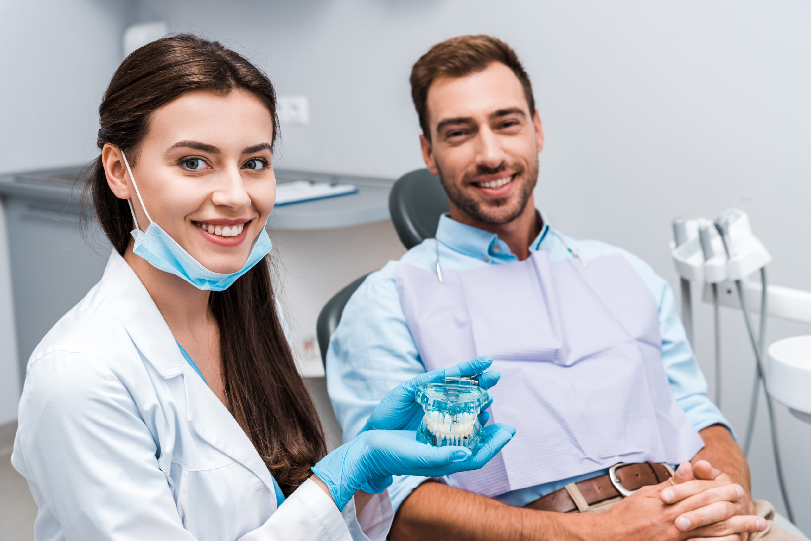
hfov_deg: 39.6
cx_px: 406
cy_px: 270
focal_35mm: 50
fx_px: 1127
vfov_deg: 27.0
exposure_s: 1/160
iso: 100
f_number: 5
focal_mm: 50
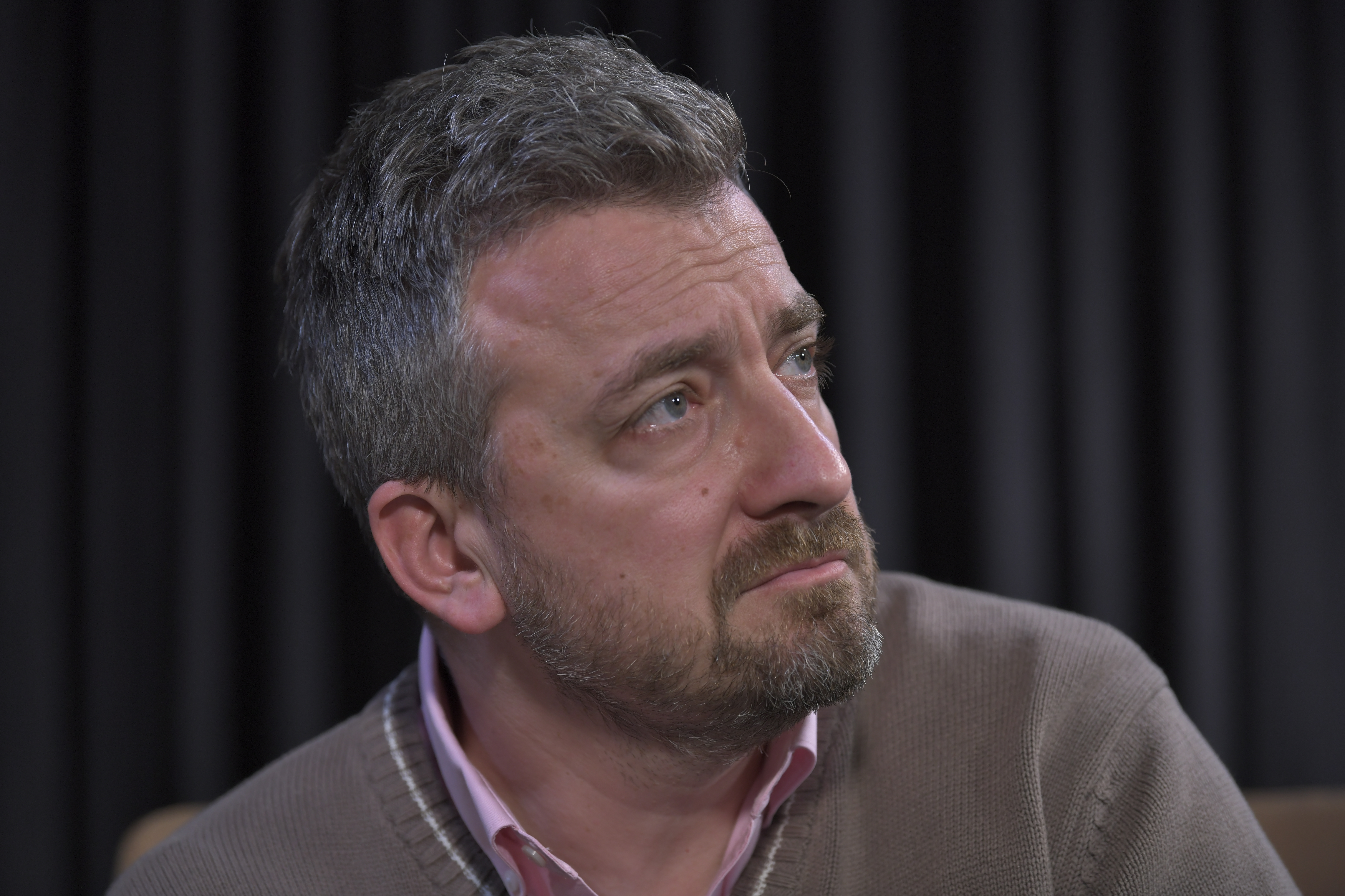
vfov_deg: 10.2
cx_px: 672
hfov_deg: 15.2
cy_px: 448
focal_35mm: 135
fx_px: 5043
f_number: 3.5
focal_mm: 135
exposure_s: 1/200
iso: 640
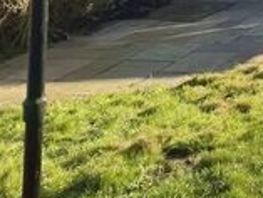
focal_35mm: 58
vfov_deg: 18.4
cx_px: 439
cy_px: -180
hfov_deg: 23.1
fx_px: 441
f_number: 1.8
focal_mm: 1.57
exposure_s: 1/1908
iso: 32
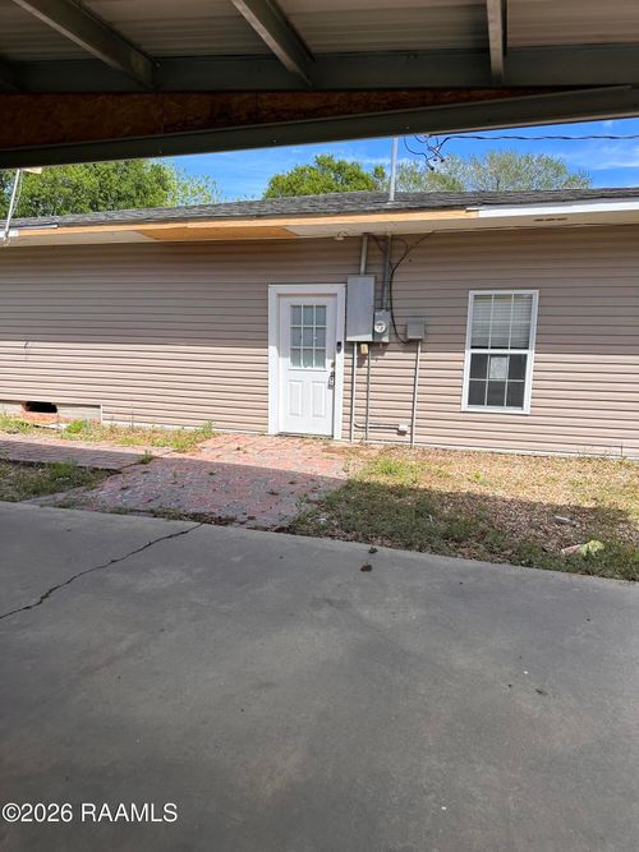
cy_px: 426
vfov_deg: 71.6
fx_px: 591
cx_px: 320
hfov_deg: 56.8
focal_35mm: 24
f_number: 1.78
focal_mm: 6.86
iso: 80
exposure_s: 1/2591
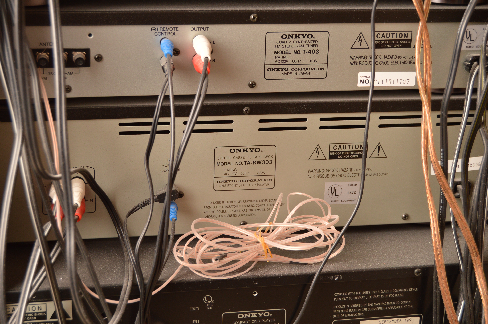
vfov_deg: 21.5
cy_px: 162
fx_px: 853
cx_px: 244
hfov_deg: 31.9
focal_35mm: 63
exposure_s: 1/160
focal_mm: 42
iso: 200
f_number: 6.3
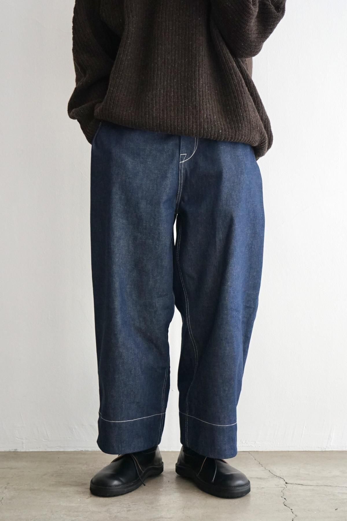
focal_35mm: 58
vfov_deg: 34.5
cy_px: 260
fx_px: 839
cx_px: 174
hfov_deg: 23.4
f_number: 5
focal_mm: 58
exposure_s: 1/160
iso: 2000
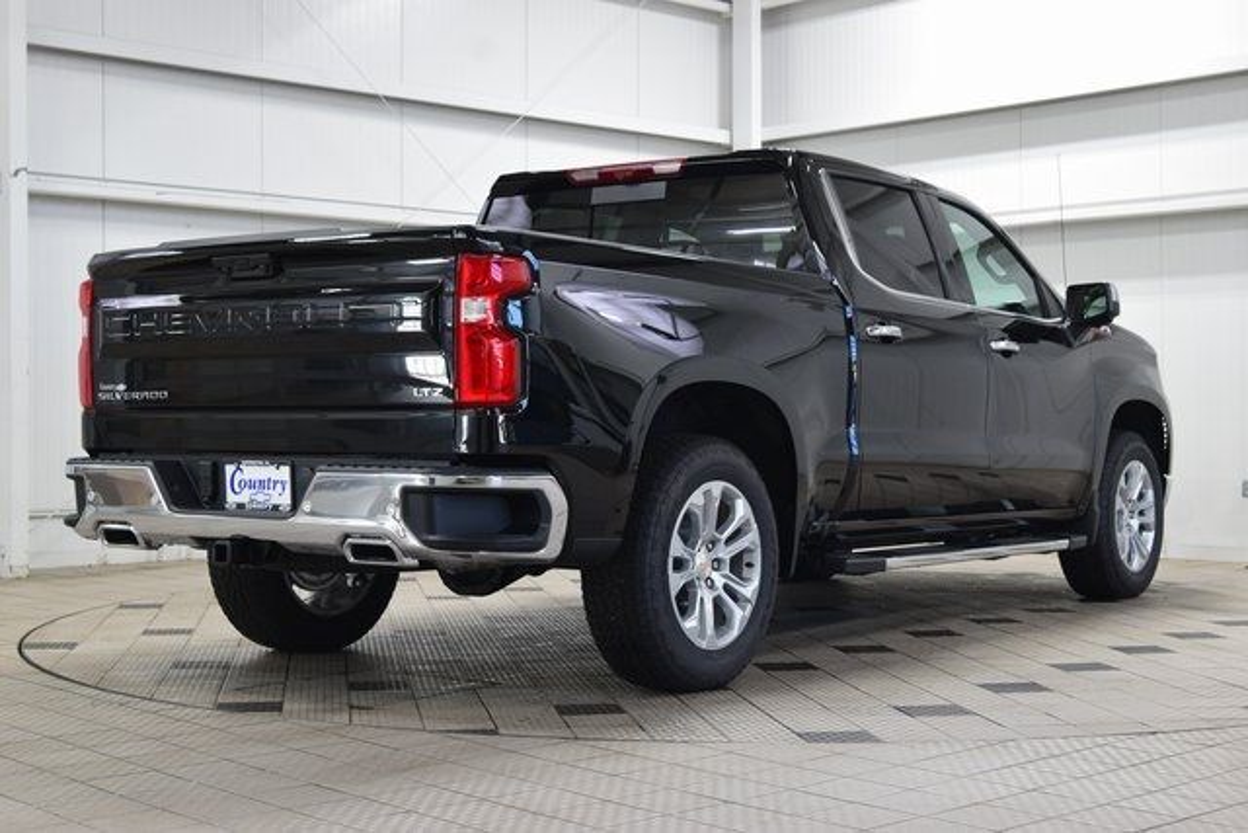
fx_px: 1820
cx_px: 624
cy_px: 416
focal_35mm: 52
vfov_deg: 25.8
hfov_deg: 37.8
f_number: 6.3
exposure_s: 1/15
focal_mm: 35
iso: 500
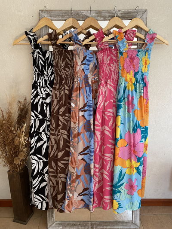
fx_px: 172
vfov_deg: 67.3
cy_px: 114
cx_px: 86
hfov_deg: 53.1
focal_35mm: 26
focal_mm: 4.25
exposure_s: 1/60
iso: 250
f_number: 1.8
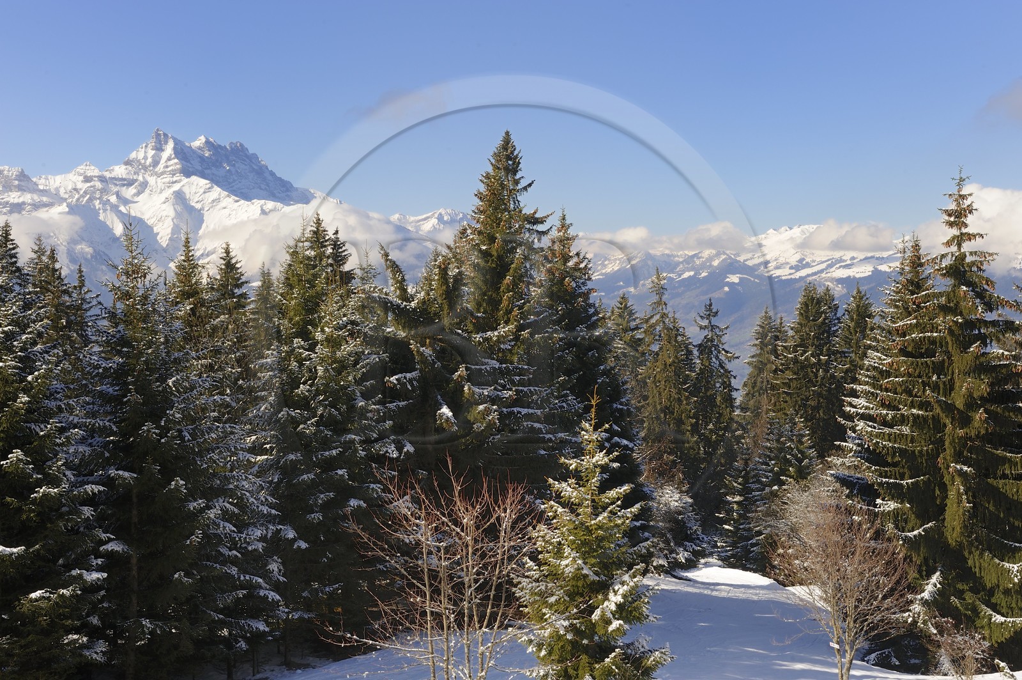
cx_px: 511
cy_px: 340
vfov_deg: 26.9
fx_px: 1418
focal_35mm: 50
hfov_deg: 39.6
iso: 200
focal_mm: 50
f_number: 14
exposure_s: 1/160
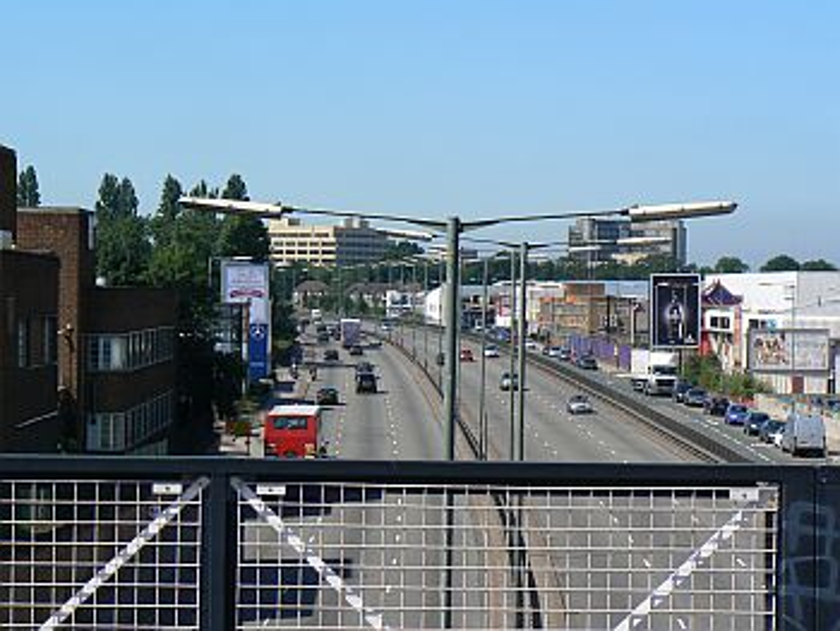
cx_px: 420
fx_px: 2768
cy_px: 316
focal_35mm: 114
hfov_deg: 17.3
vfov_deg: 13.0
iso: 80
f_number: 7.1
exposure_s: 1/400
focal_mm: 19
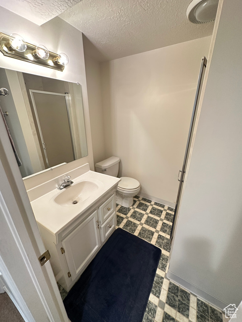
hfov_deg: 85.7
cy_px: 161
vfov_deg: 102.1
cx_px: 121
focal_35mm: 14
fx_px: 130
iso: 250
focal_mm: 2.22
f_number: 2.2
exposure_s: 1/60
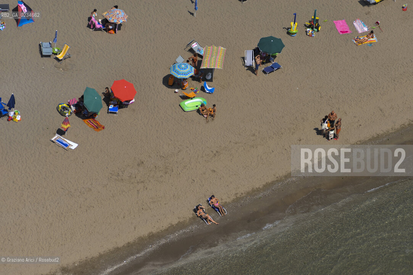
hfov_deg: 9.4
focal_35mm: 220
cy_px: 138
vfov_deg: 6.2
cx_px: 206
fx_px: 2522
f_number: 8
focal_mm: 220
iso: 400
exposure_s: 1/1250
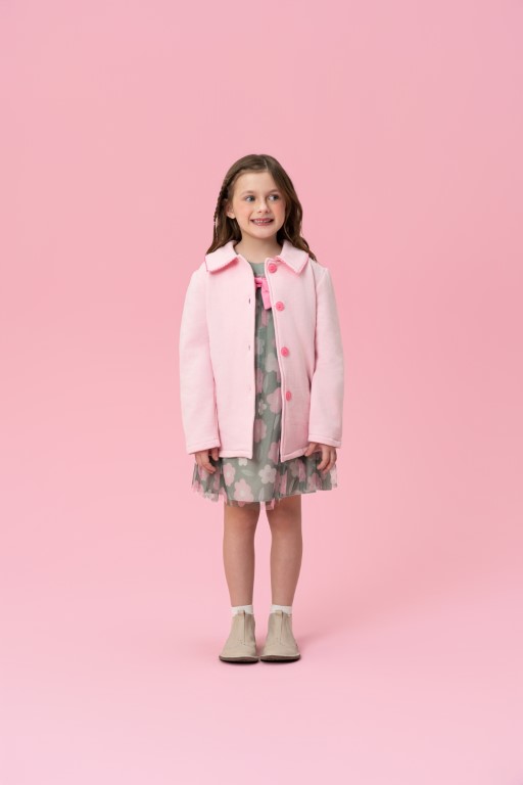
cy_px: 392
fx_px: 1482
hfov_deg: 20.0
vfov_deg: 29.7
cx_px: 262
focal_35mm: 68
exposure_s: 1/125
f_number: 6.3
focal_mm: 68
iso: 100
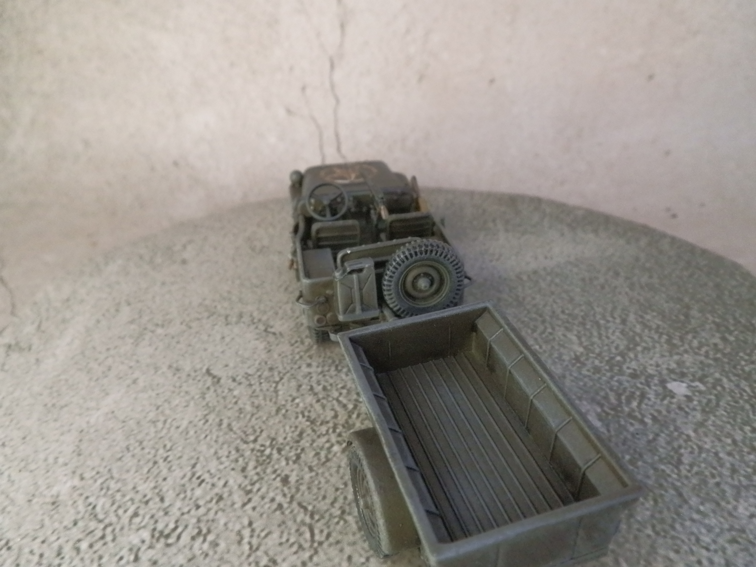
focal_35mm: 28
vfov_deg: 49.7
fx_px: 612
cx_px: 378
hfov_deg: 63.4
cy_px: 284
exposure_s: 1/125
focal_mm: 5
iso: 400
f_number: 3.1
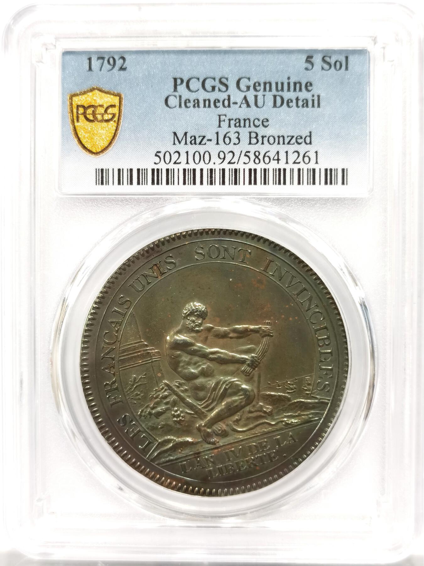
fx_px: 882
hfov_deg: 27.0
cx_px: 212
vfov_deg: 35.5
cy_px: 283
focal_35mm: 54
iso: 250
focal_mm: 5.56
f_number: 16
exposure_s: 1/100
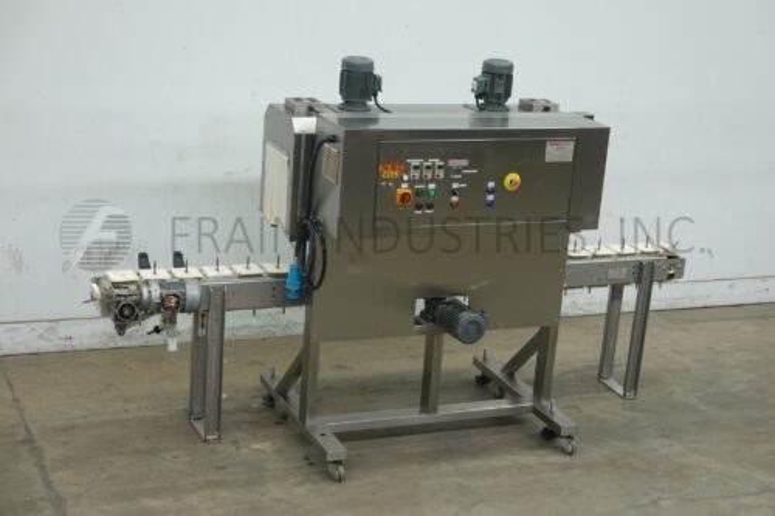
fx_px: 1377
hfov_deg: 31.4
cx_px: 388
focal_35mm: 64
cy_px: 258
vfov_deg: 21.2
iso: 320
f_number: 4
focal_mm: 23.39
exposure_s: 1/80
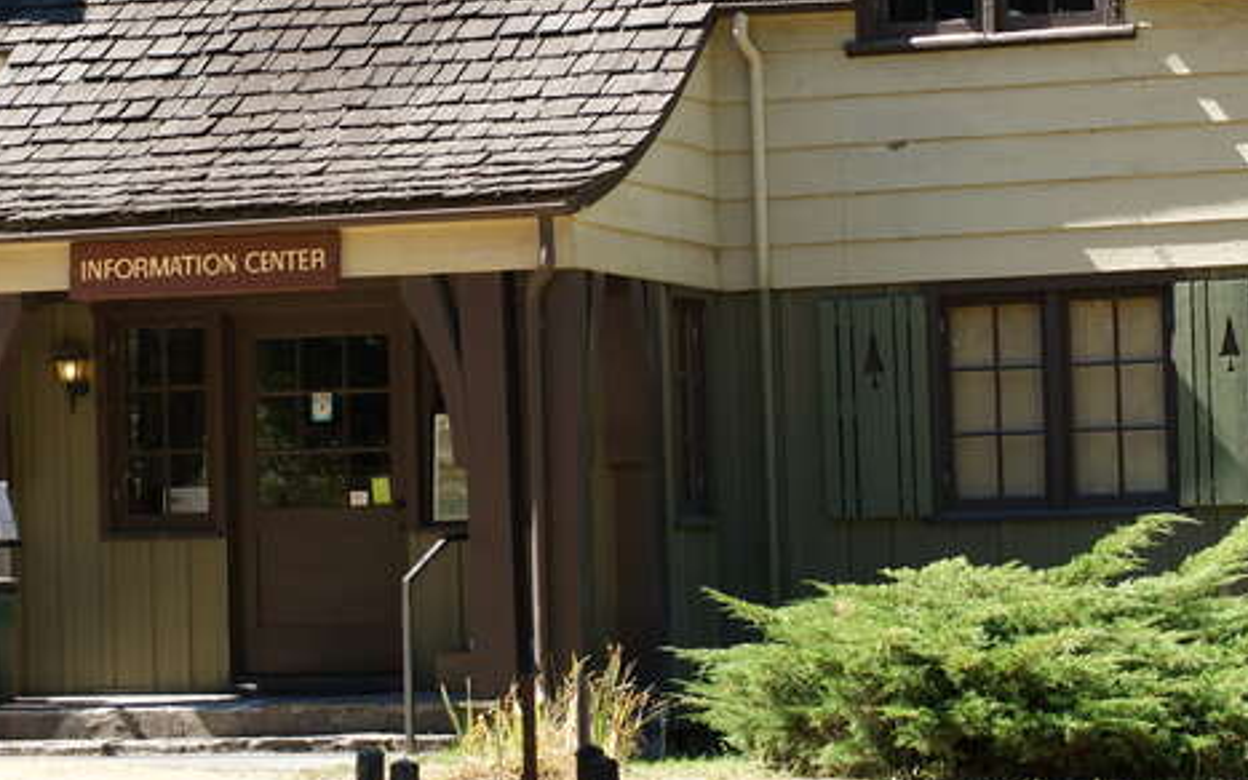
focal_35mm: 144
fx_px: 4894
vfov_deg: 9.1
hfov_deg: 14.5
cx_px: 406
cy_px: 206
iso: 100
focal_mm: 55
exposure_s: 1/125
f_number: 6.3
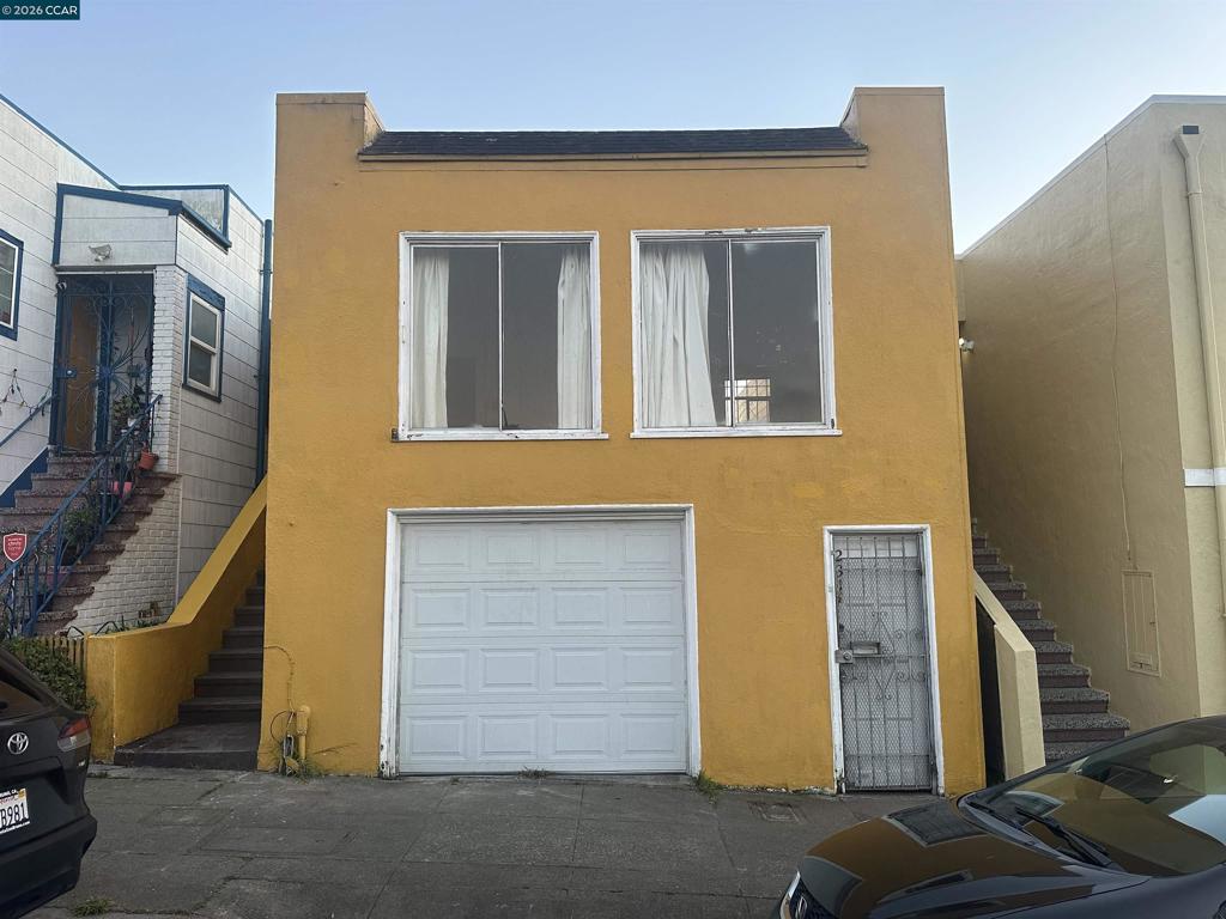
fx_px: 850
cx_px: 613
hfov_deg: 71.6
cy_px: 460
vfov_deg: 56.8
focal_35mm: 24
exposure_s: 1/121
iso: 200
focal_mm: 6.86
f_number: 1.78
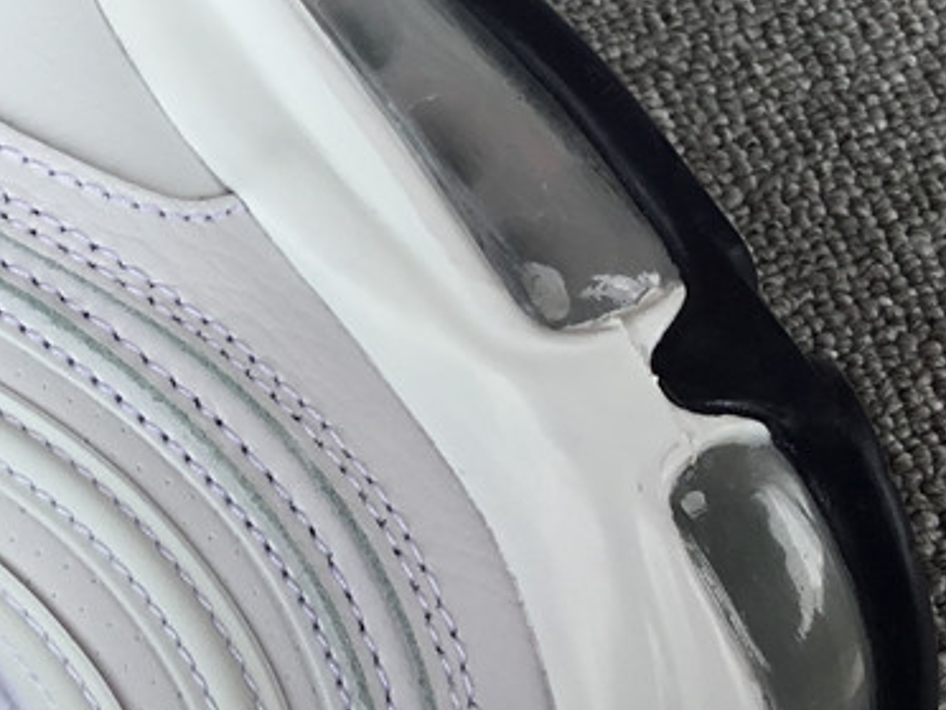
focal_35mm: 75
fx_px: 2050
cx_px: 125
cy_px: 179
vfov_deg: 19.5
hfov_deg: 25.3
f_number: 2.4
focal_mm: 3.3
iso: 25
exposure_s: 1/198
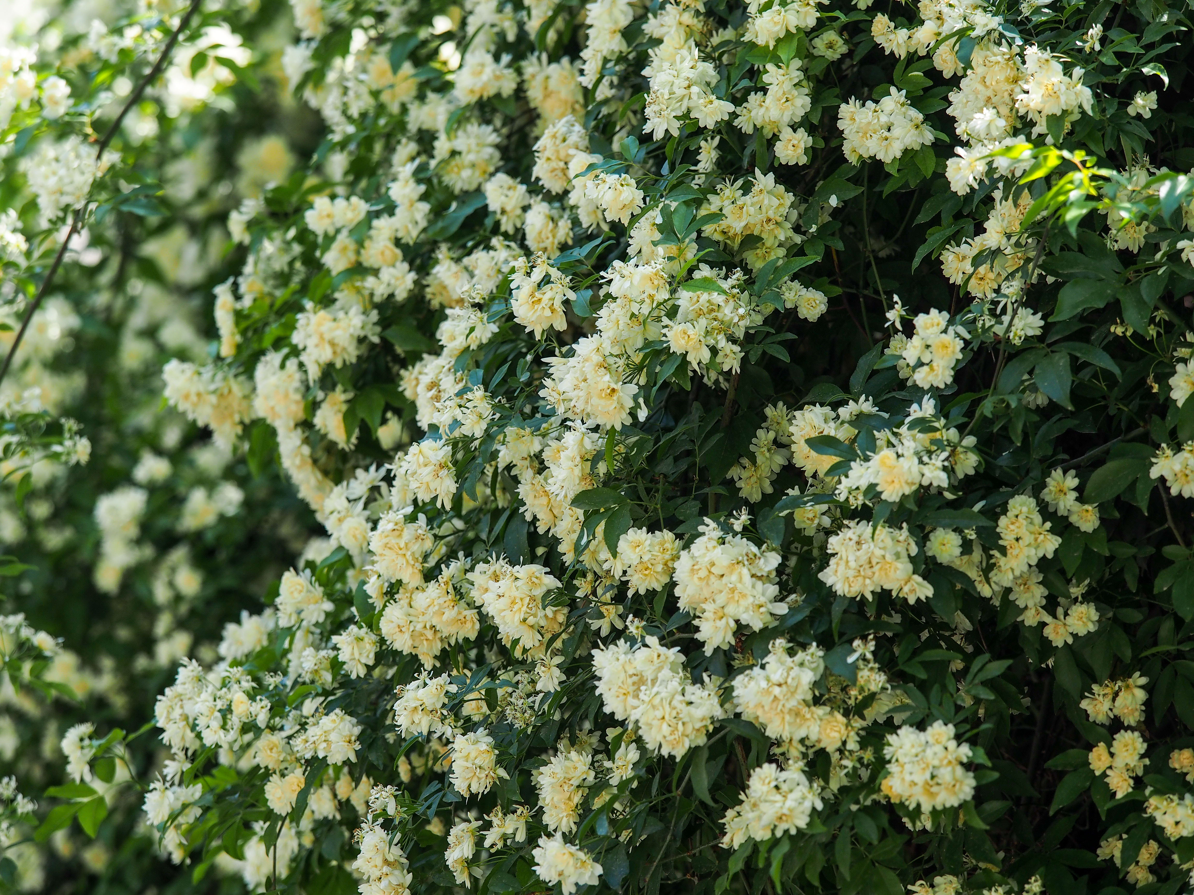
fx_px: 10348
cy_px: 448
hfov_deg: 6.6
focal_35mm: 300
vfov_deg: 5.0
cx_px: 597
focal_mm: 150
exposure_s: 1/400
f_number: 4
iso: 200
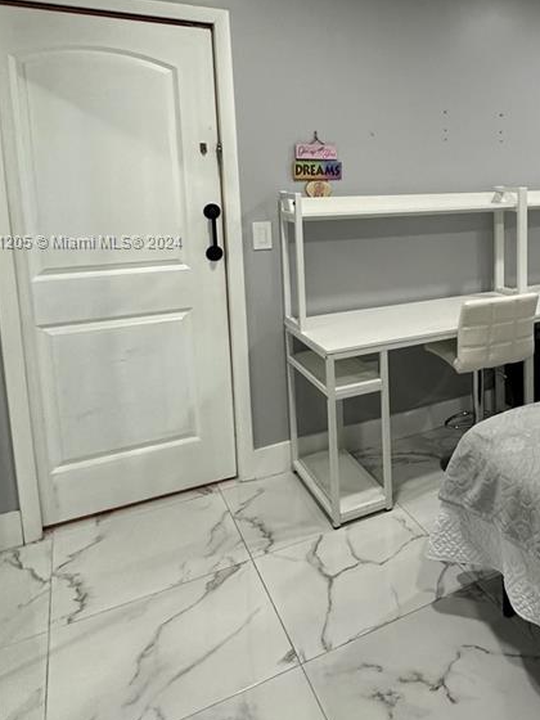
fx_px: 624
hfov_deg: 41.5
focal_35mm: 30
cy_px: 243
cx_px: 525
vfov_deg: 58.7
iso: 250
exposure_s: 1/120
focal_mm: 2.22
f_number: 2.2
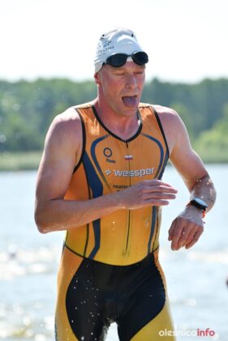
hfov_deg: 7.0
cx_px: 114
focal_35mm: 195
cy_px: 170
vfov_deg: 10.5
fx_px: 1851
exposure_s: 1/640
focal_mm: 130
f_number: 3.5
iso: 80
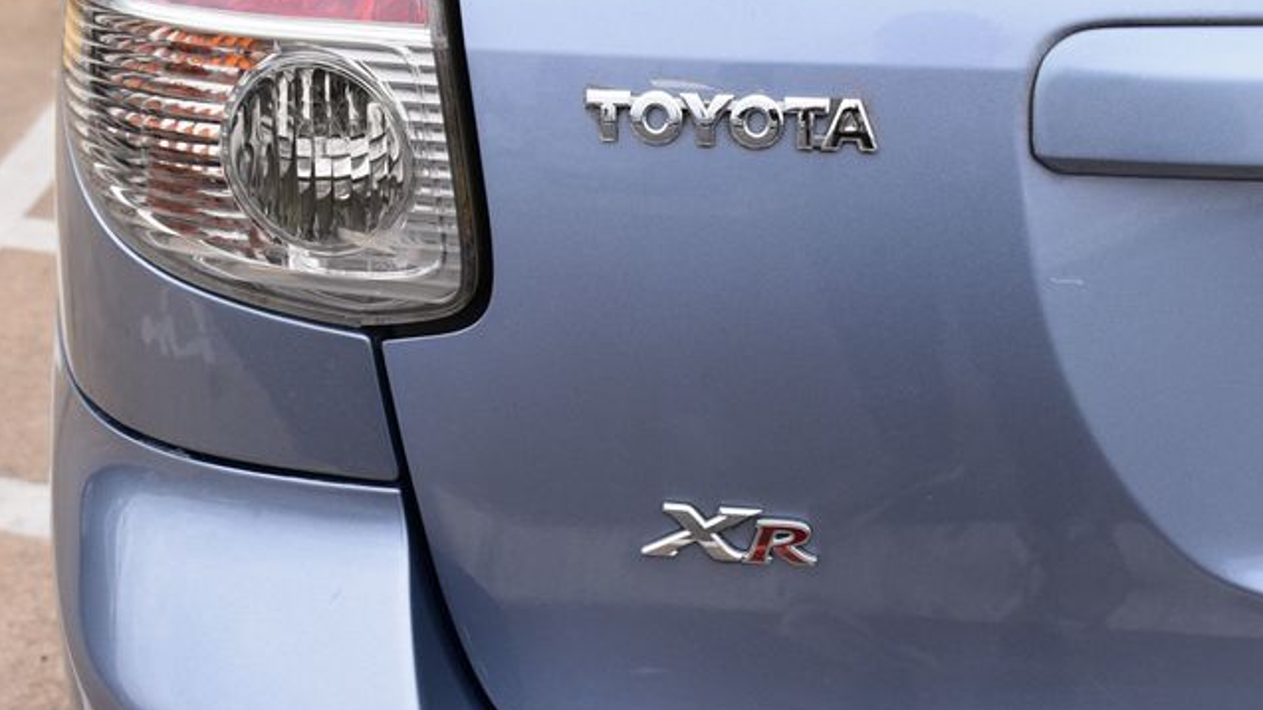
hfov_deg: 34.9
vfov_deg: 20.0
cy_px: 397
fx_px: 2009
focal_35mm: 60
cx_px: 631
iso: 400
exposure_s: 1/160
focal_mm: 38
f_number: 10
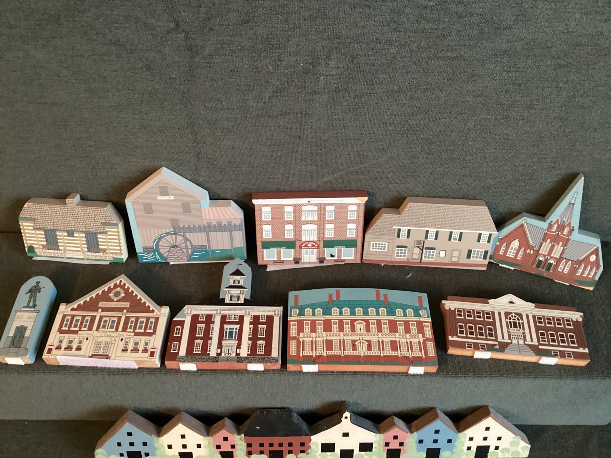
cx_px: 306
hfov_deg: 58.3
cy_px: 229
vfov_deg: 45.4
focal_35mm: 31
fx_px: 547
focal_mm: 3.3
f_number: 2.4
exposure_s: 1/25
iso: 500
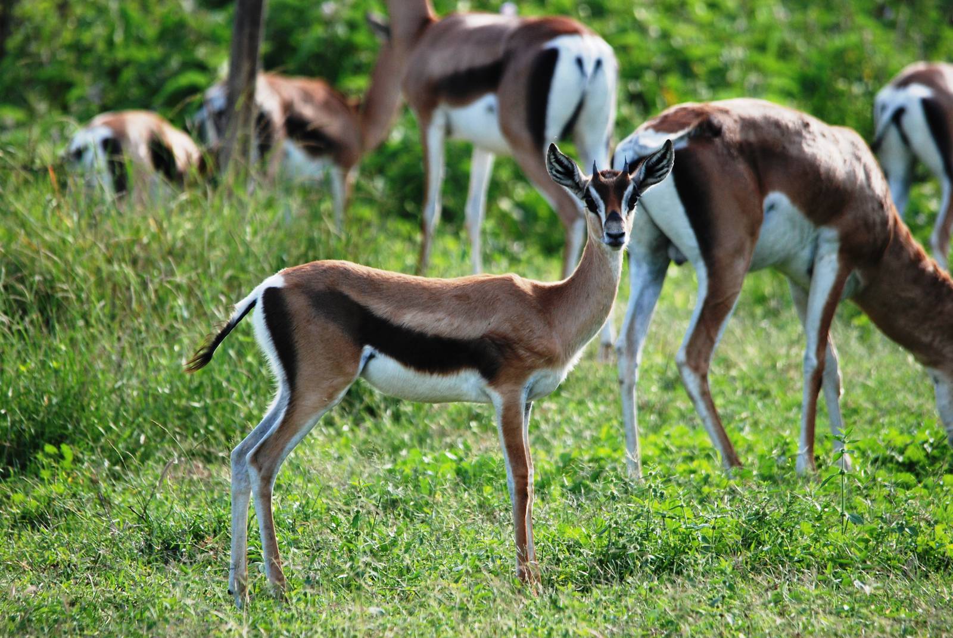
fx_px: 17890
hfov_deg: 3.1
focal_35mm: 675
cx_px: 476
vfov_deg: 2.0
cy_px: 319
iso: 400
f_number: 6.3
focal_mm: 450
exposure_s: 1/320
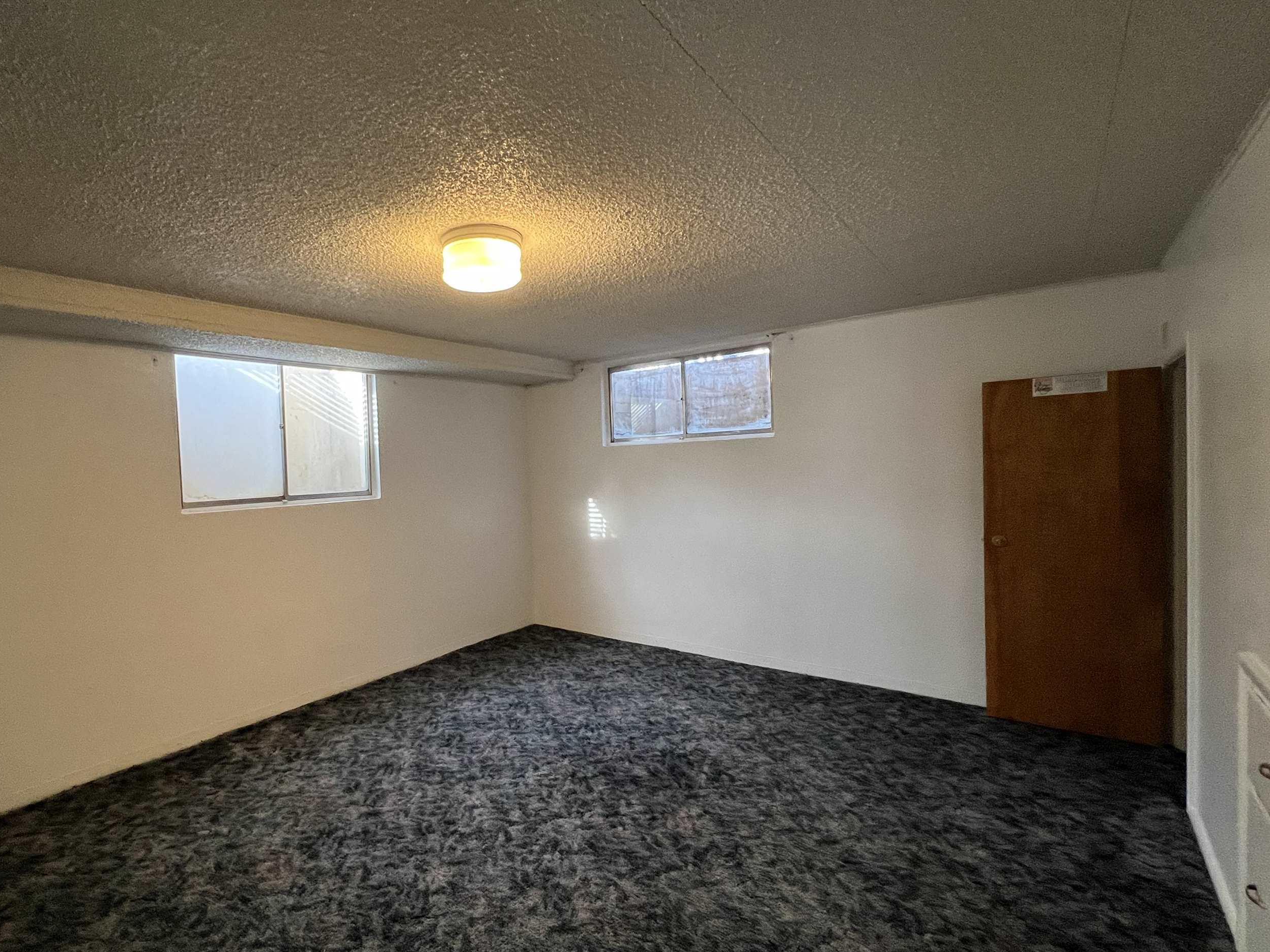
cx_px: 500
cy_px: 488
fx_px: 587
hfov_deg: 93.1
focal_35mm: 16
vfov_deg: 78.1
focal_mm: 1.57
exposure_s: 1/60
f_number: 1.8
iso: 320
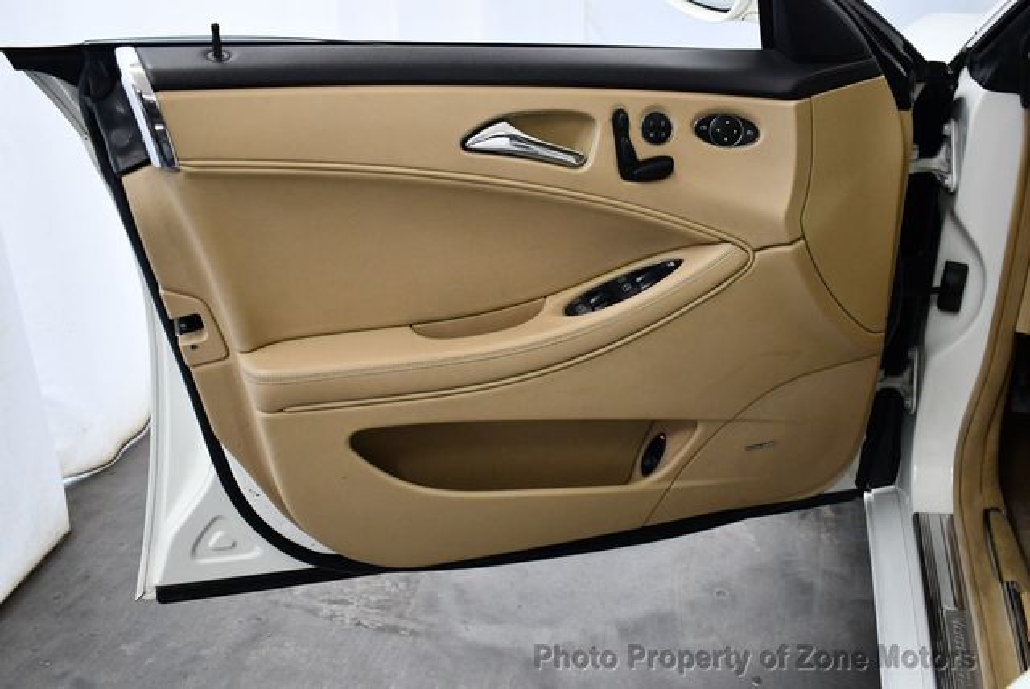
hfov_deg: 53.1
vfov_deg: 36.9
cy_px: 344
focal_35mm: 36
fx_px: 1031
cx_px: 515
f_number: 3.5
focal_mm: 18
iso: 1000
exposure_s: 1/125
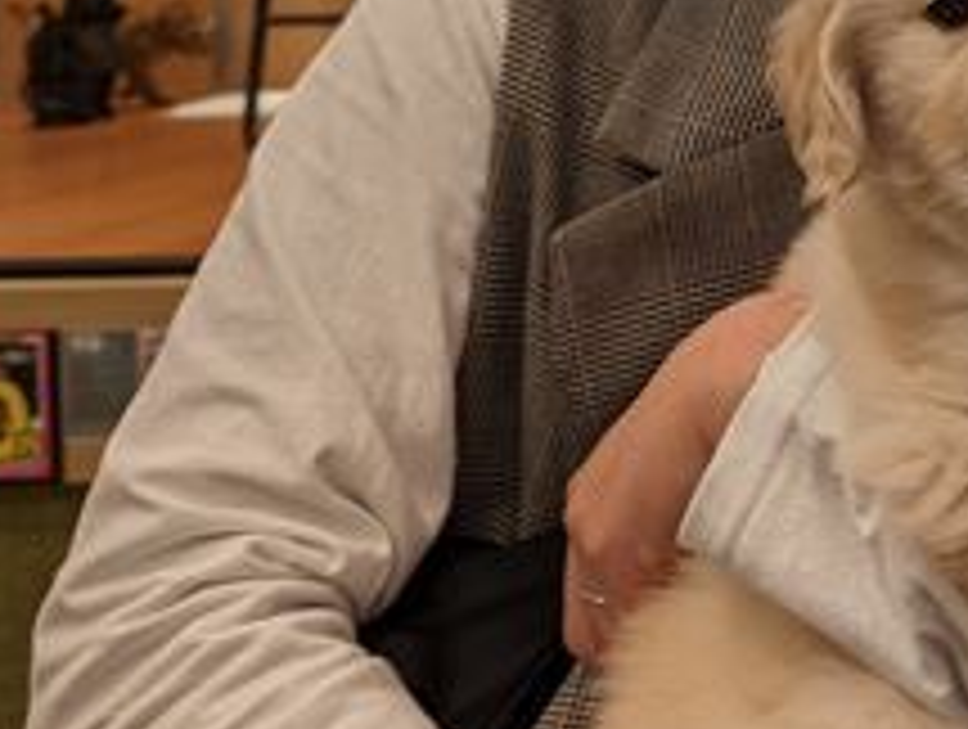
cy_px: -68
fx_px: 1877
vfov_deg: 20.9
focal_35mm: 67
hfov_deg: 25.6
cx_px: 1198
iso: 49
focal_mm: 6.81
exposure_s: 1/139
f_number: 1.85
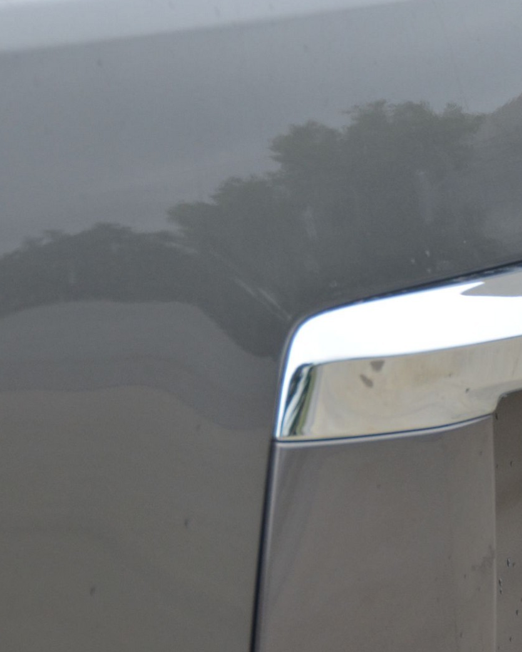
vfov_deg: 6.0
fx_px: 6180
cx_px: 526
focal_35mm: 320
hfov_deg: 4.8
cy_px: 210
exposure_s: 1/1000
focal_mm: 95
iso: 500
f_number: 5.3
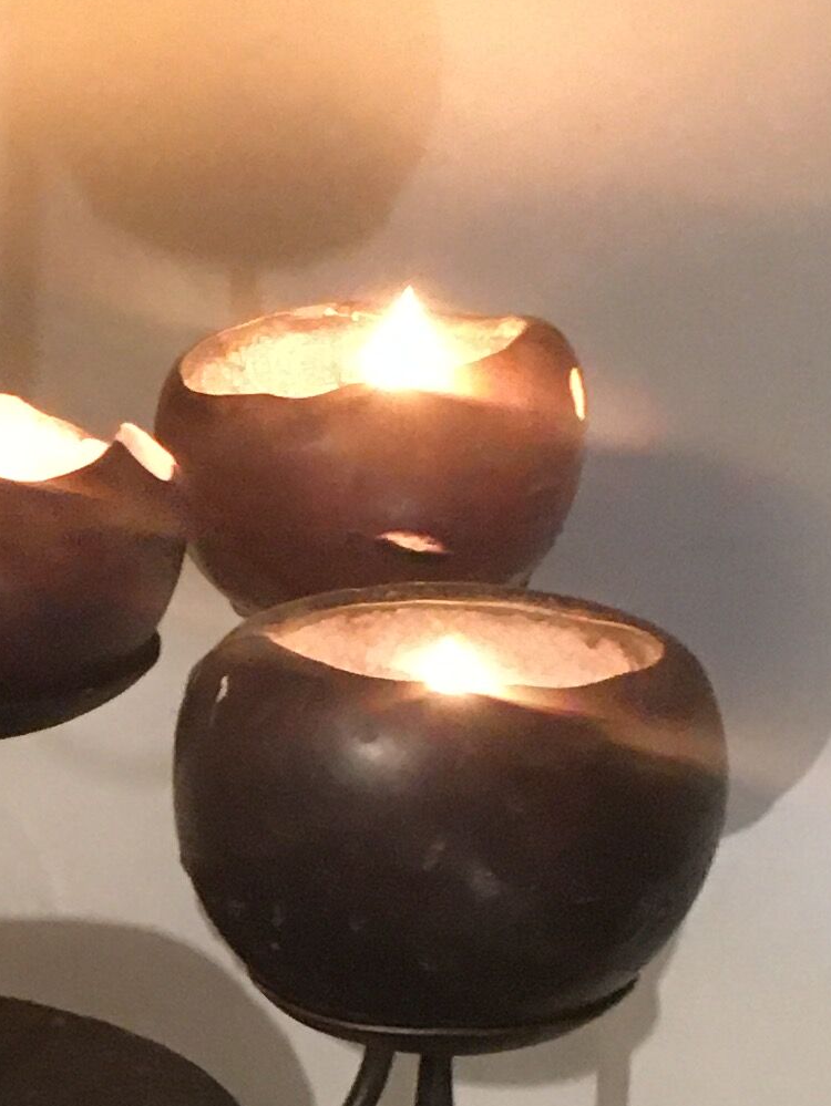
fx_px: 3743
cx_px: -104
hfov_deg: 12.4
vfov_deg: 16.5
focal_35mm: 117
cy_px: 1105
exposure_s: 1/17
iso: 200
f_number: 2.2
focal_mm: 4.15
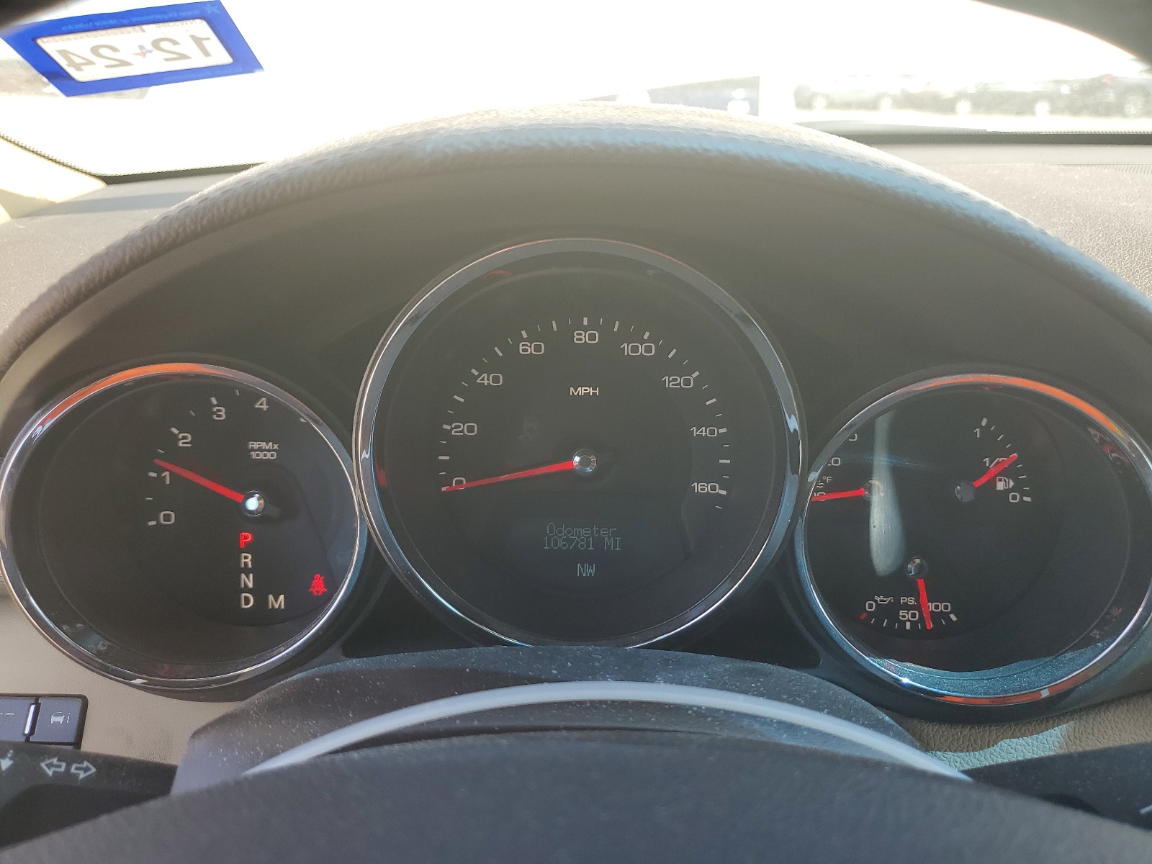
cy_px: 432
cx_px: 576
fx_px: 865
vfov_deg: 53.1
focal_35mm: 26
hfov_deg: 67.3
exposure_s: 1/400
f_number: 1.5
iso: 50
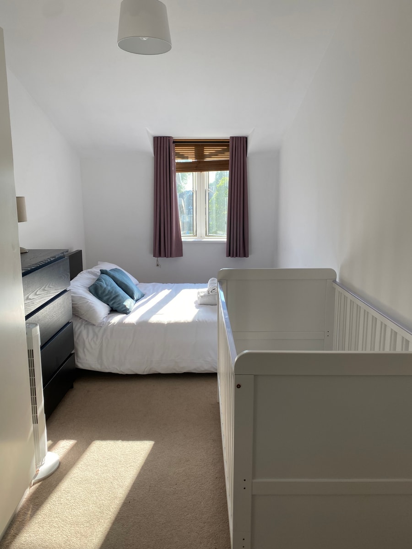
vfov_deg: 67.3
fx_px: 413
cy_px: 274
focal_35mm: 26
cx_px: 206
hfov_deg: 53.1
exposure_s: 1/249
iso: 32
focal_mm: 4.25
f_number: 1.8
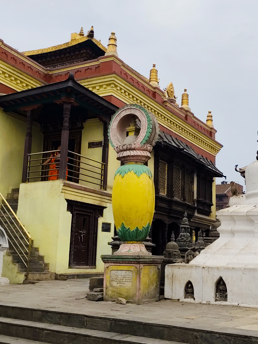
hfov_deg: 32.8
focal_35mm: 44
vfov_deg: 42.9
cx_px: 142
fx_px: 437
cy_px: 158
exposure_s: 1/997
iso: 50
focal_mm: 6.14
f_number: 1.65
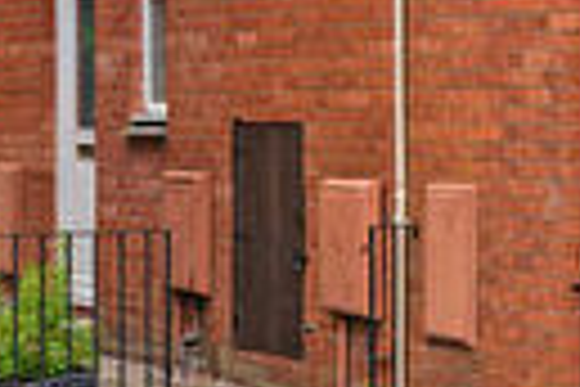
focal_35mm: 190
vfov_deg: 7.1
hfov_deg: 10.6
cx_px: 787
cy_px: -182
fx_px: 3061
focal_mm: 35
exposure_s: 1/100
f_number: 8
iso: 320
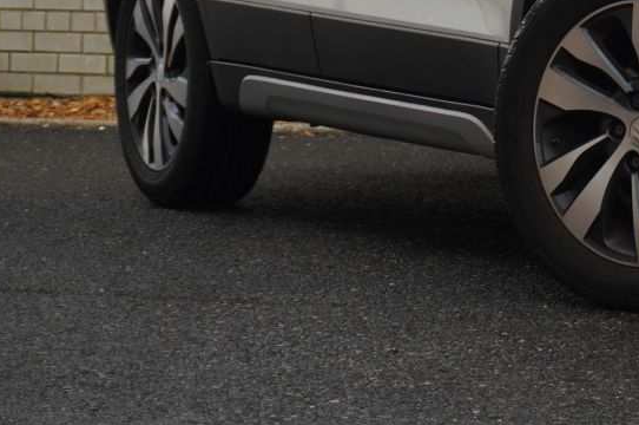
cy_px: -155
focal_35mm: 186
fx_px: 3297
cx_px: 838
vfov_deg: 7.3
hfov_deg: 10.8
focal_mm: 42
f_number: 5.6
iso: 160
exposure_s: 1/160
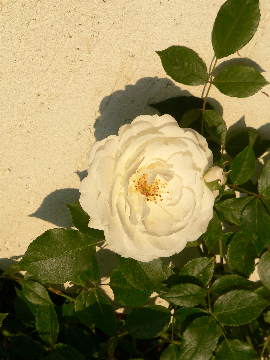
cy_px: 180
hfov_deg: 15.4
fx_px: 998
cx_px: 135
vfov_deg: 20.4
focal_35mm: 96
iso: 100
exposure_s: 1/500
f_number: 5.2
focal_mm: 16.1
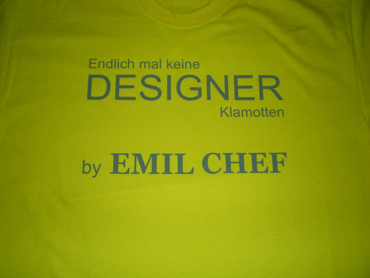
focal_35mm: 38
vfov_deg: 37.7
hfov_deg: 49.0
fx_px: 406
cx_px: 185
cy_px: 139
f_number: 3.1
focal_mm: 6.3
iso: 50
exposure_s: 1/60
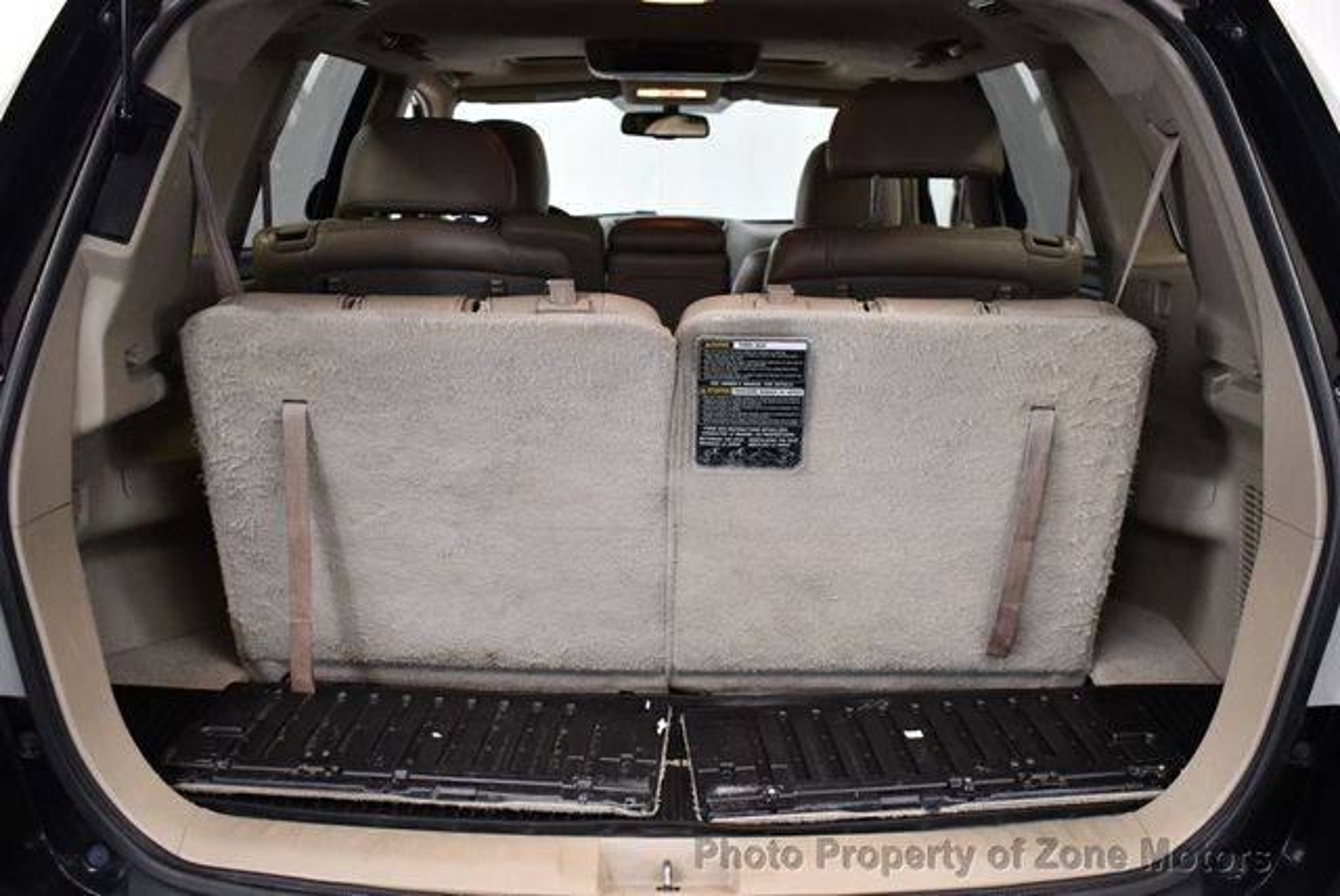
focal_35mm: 36
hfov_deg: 53.1
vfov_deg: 36.9
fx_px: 1341
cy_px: 448
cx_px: 670
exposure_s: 1/125
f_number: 3.5
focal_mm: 18
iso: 2000
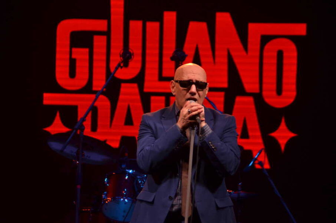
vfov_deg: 6.8
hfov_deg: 10.2
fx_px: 1886
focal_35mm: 202
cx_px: 168
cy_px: 112
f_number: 6
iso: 450
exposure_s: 1/250
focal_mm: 135
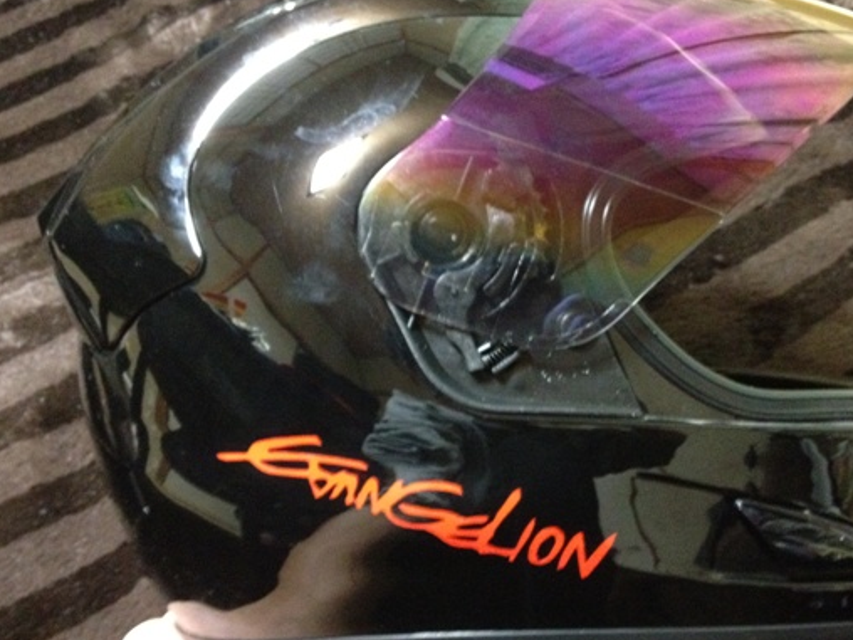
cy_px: 323
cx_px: 474
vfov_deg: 32.2
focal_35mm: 45
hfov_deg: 42.0
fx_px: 1109
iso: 800
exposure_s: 1/15
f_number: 2.4
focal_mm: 4.28
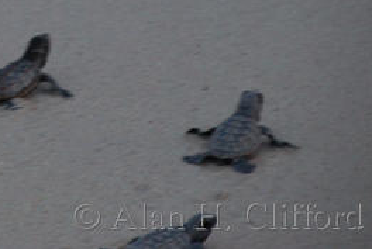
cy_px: -79
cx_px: -90
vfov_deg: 1.7
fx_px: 8229
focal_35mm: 795
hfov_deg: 2.6
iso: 1250
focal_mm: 200
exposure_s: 1/50
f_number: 5.6
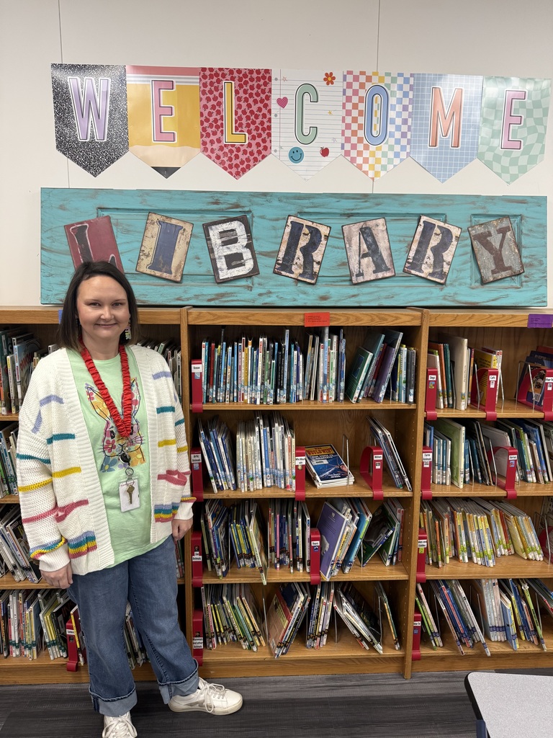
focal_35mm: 24
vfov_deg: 71.6
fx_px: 511
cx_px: 276
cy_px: 369
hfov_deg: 56.8
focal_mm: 6.76
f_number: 1.78
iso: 200
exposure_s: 1/60
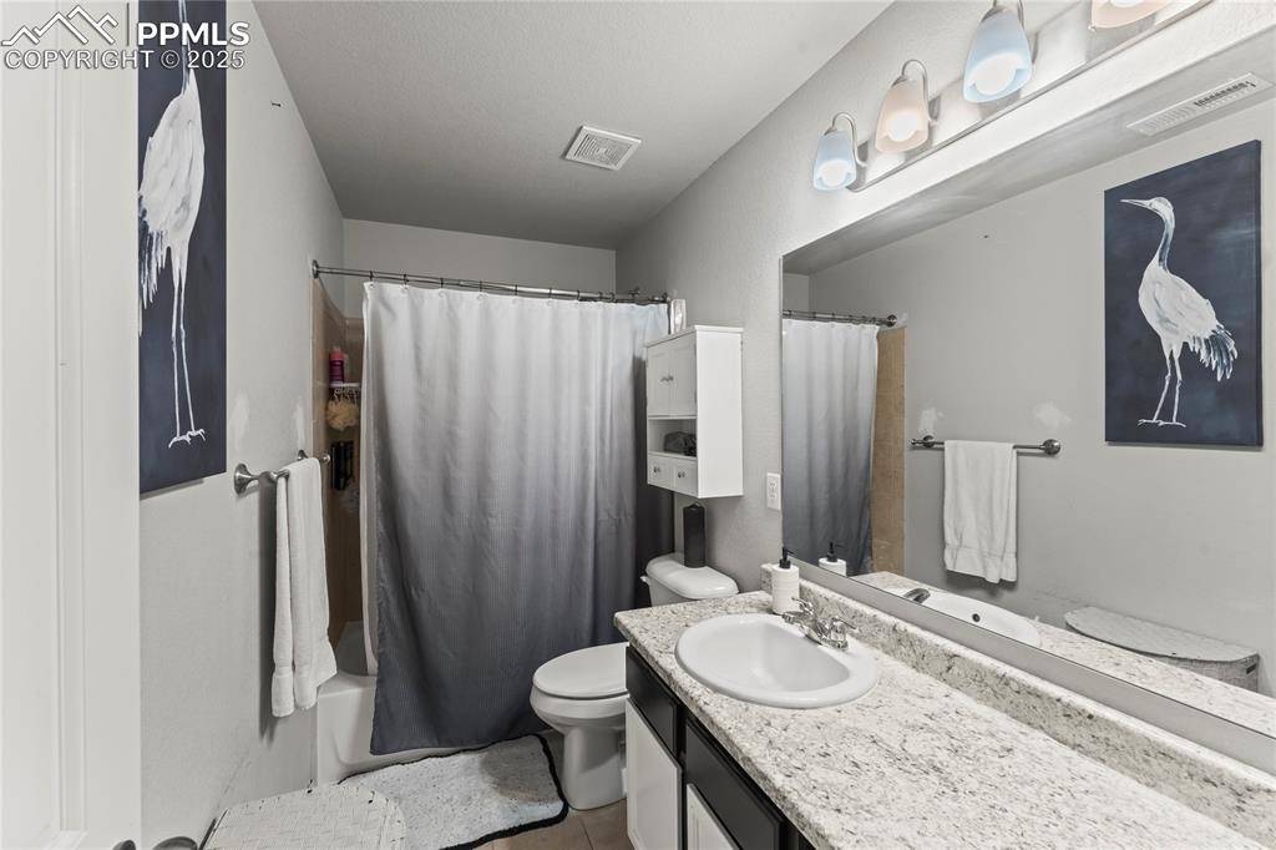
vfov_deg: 81.2
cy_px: 425
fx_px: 496
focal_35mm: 14
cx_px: 638
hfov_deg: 104.3
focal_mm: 14
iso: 500
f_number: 10
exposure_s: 1/1.67
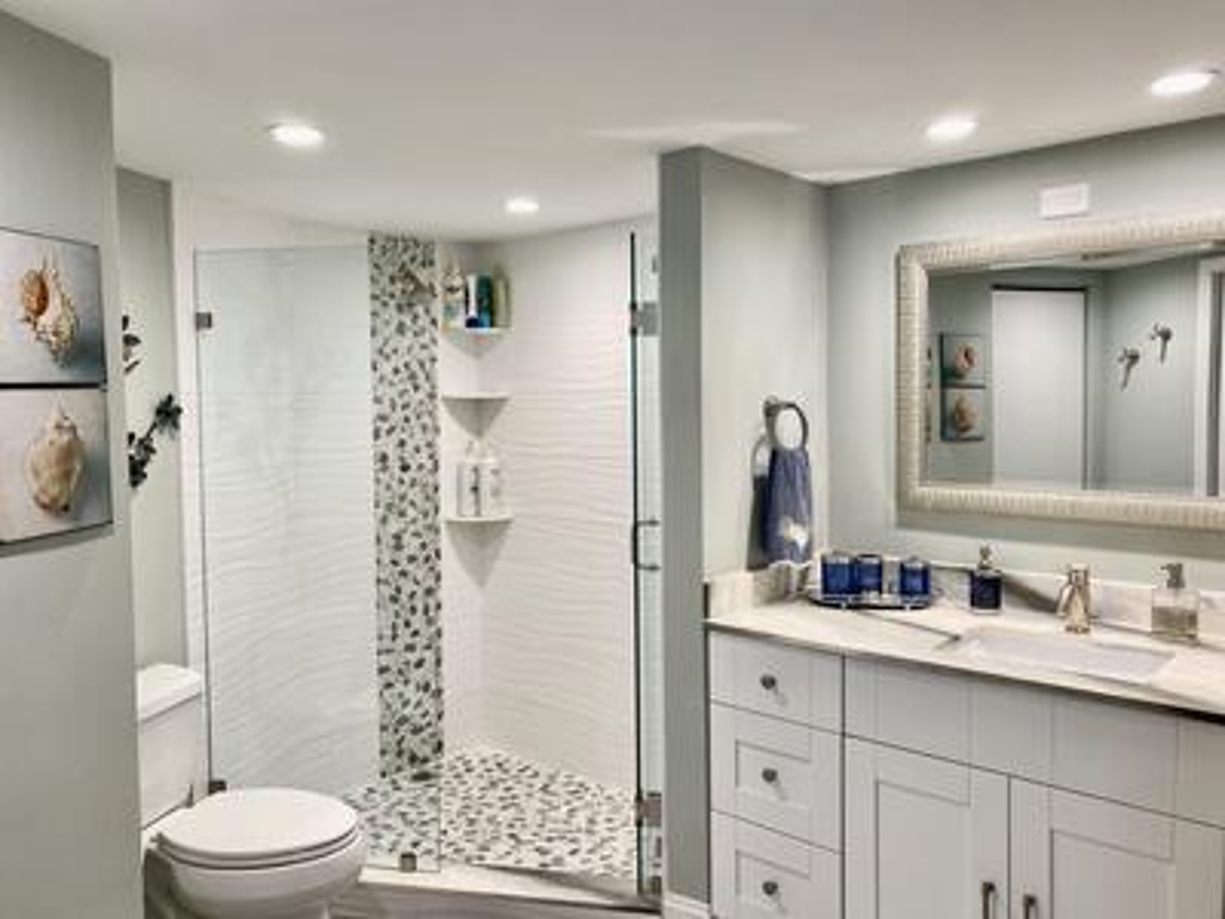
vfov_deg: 53.1
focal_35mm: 26
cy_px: 460
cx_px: 612
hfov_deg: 67.3
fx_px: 920
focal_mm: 4.25
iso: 64
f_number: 1.8
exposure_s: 1/60
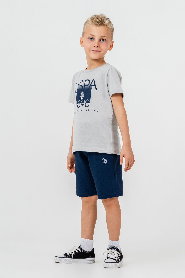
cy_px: 139
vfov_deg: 16.7
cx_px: 92
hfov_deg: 11.1
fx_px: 948
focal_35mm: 123
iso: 125
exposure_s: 1/160
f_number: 7.1
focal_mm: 82
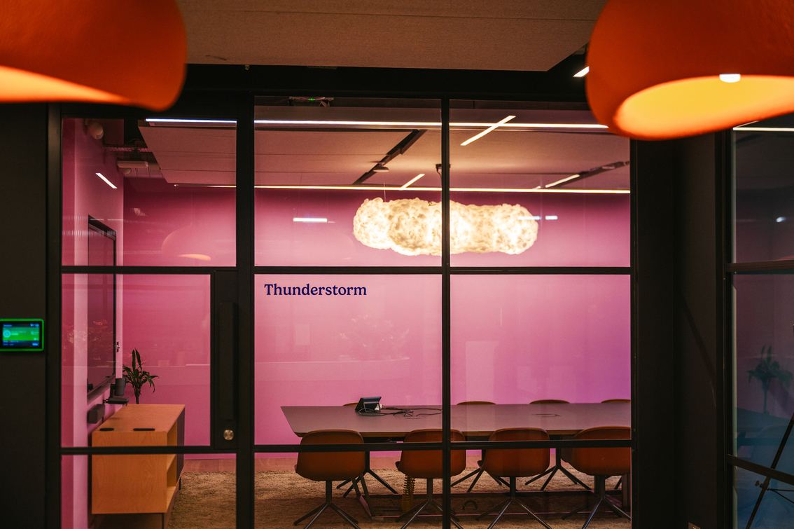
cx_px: 397
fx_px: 1080
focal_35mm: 49
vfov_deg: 27.5
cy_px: 264
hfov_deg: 40.4
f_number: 2.8
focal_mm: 49
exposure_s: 1/320
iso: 1000
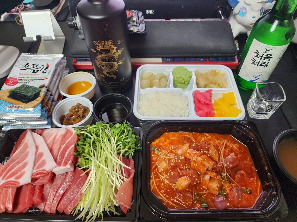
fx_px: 197
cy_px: 111
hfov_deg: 73.9
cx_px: 148
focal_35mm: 23
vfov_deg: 58.9
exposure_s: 1/120
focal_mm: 6.4
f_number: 1.8
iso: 320
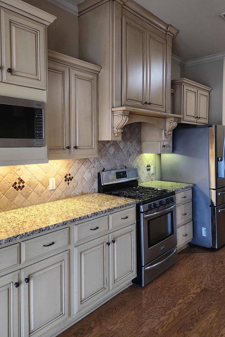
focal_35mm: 27
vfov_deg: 67.2
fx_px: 253
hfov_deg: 47.9
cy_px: 149
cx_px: 106
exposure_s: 1/120
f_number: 1.8
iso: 640
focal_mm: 5.4
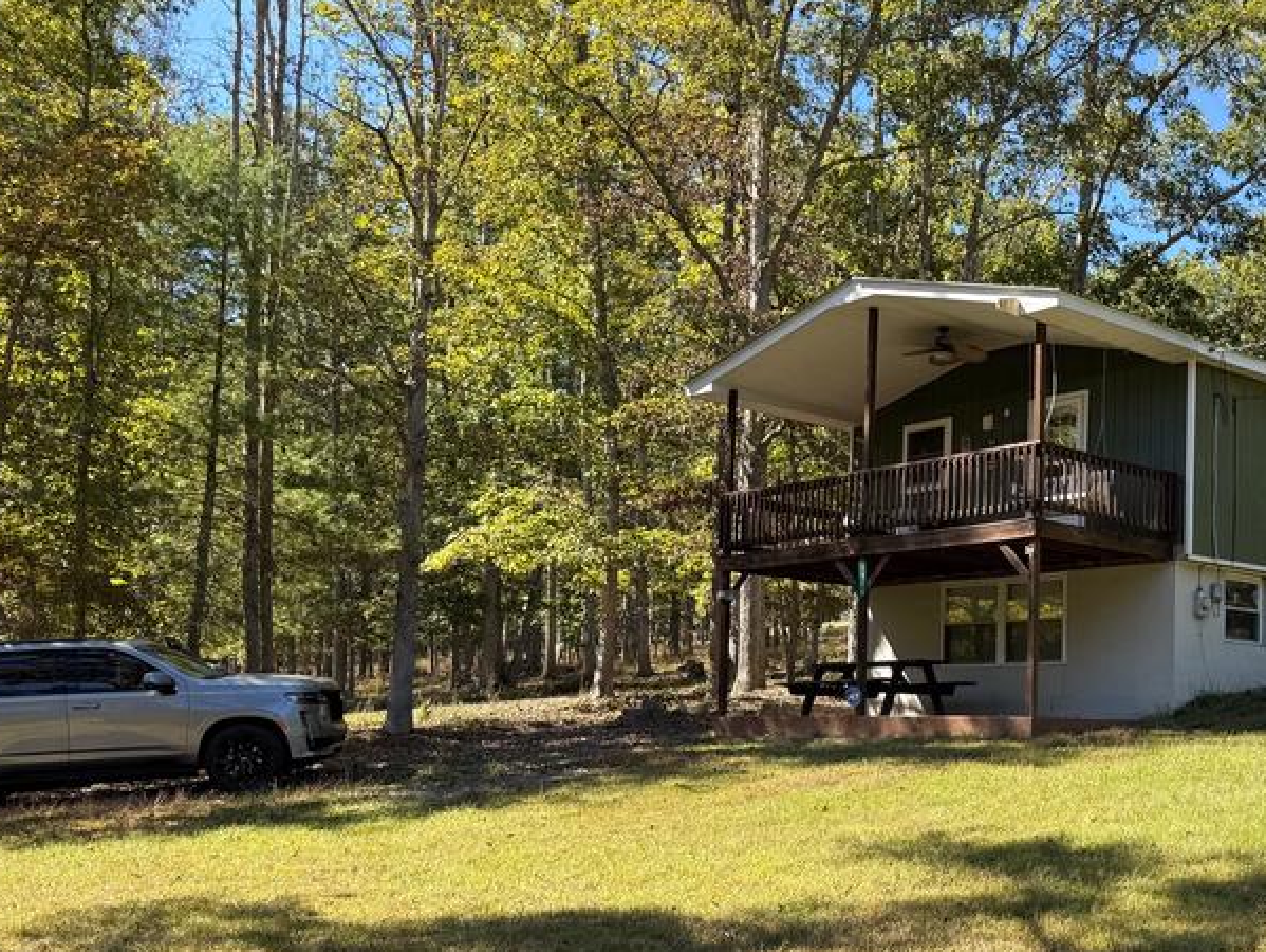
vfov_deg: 35.0
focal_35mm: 41
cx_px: 1050
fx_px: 1500
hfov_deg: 43.2
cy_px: 605
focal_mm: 6.76
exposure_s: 1/1091
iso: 80
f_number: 1.78
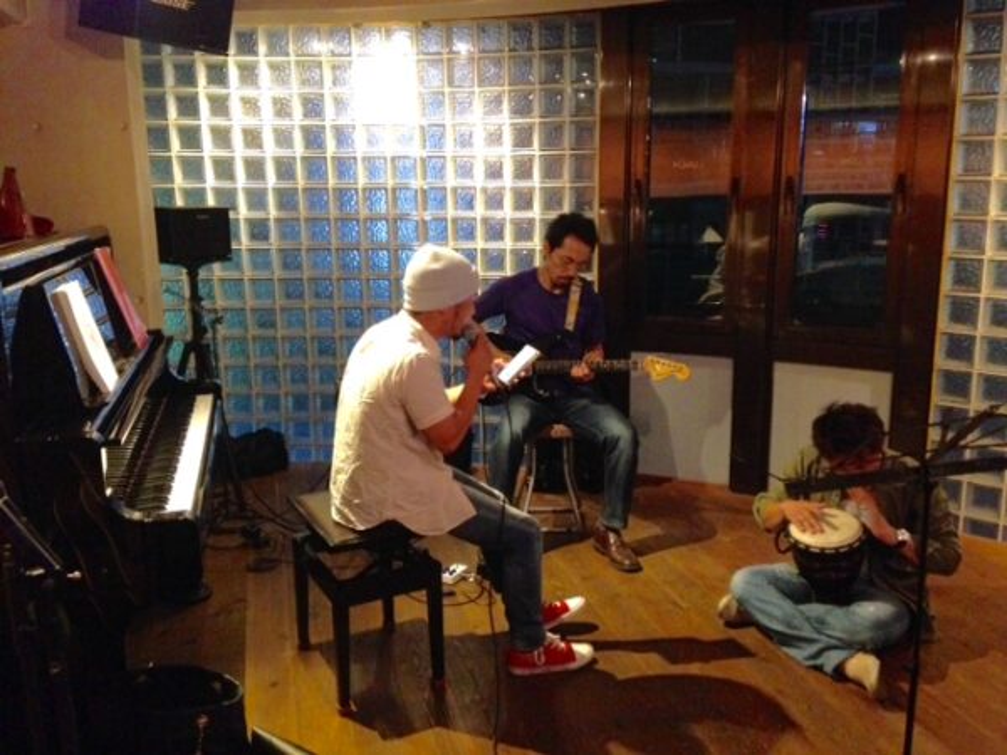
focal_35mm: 33
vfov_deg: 42.9
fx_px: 960
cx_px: 504
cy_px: 378
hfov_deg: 55.4
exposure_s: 1/15
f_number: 2.4
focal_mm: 4.12
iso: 640
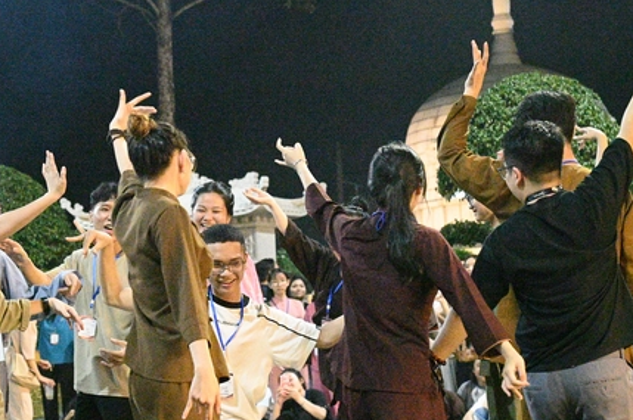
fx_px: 1651
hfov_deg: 21.7
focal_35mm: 94
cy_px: 136
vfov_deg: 14.5
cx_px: 269
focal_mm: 62
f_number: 5.6
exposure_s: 1/250
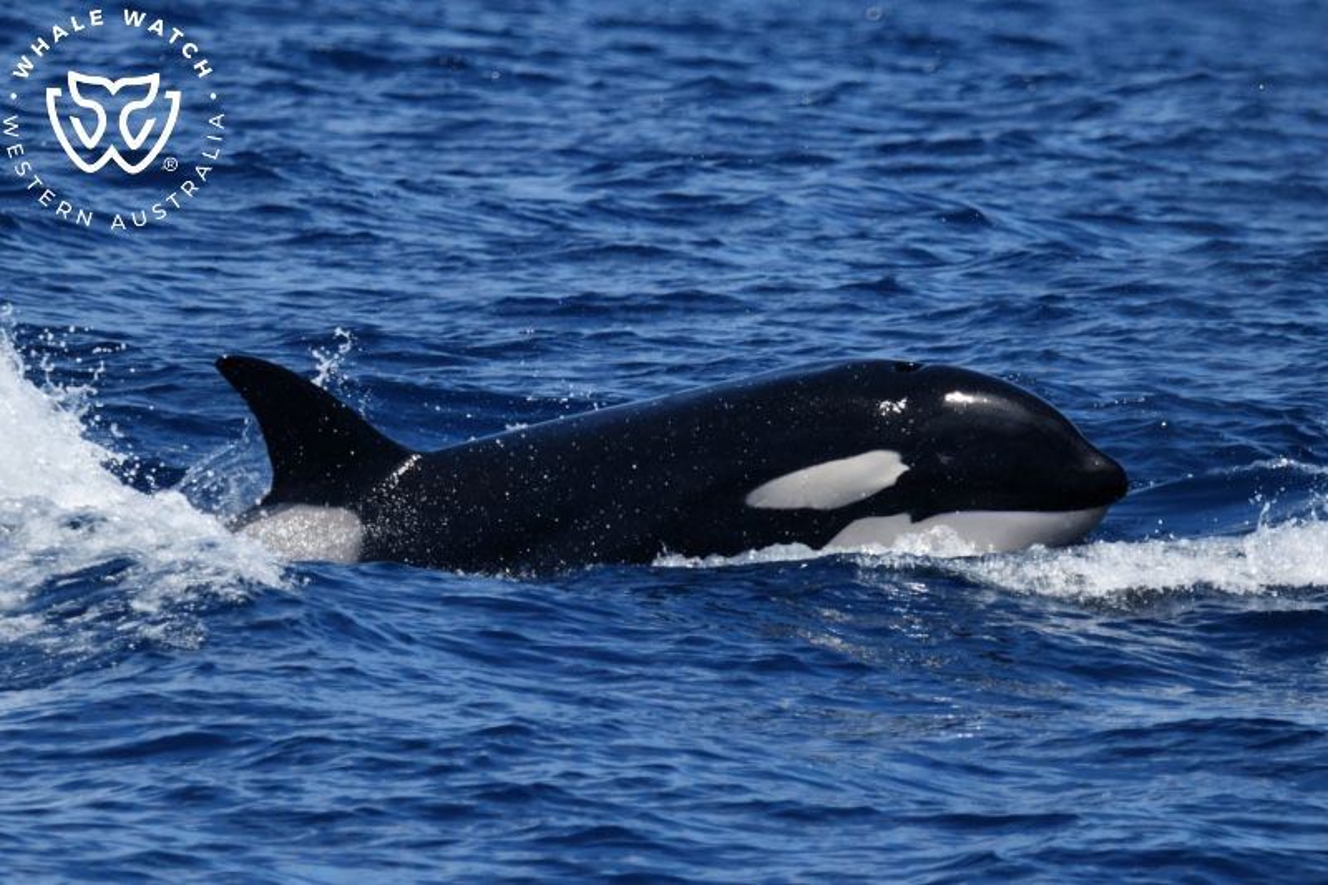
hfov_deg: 4.9
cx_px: 664
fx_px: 15489
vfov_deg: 3.3
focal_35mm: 420
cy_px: 442
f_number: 6
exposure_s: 1/8000
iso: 800
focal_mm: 420
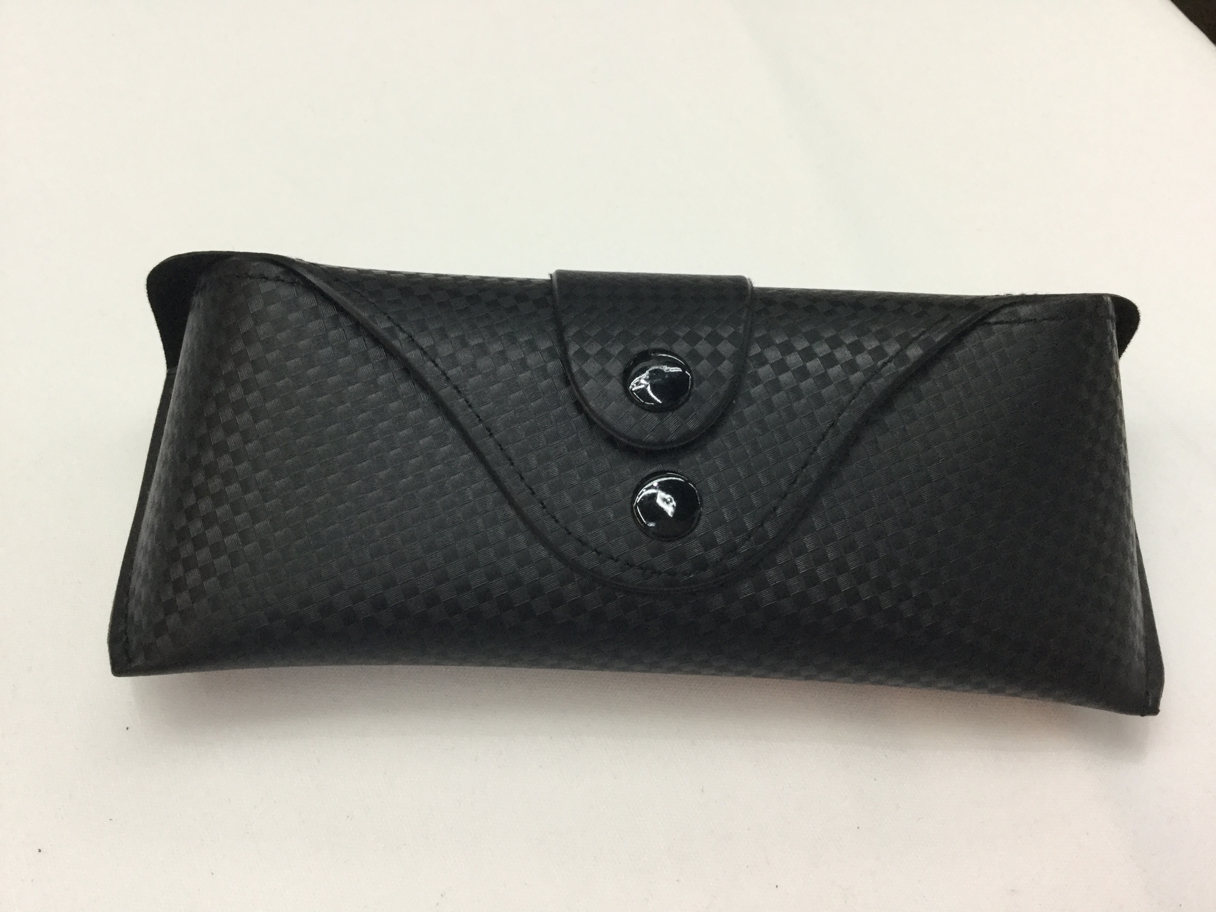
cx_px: 608
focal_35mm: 31
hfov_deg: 58.4
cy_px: 456
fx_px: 1089
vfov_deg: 45.4
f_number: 2.4
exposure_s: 1/33
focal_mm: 3.3
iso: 50
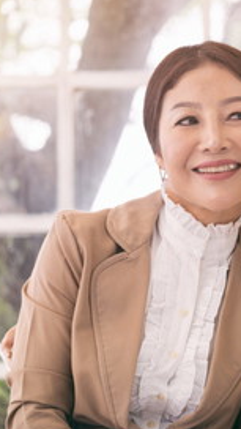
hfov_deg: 7.8
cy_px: 232
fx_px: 1772
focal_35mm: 156
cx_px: 180
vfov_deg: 13.8
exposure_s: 1/100
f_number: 2.8
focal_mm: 90
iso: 200
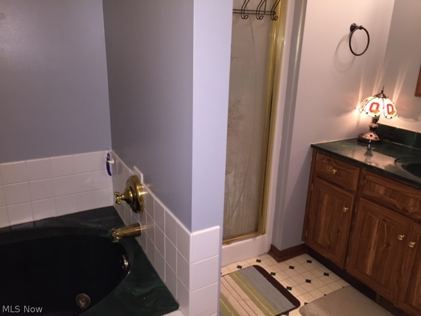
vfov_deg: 48.2
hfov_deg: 61.7
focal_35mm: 29
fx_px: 353
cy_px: 158
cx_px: 210
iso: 100
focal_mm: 4.15
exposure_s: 1/25
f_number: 2.2
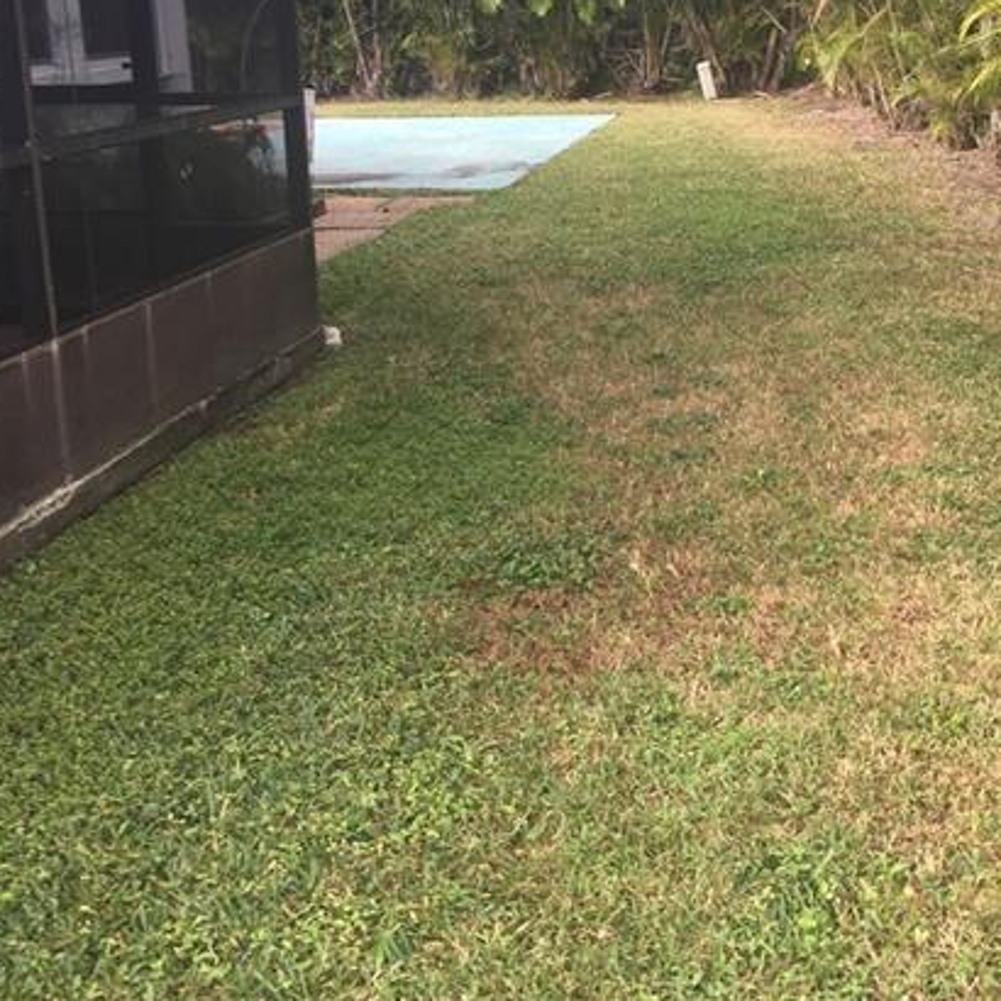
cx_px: 686
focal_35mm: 48
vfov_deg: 35.2
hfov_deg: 34.9
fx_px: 1570
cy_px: 383
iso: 25
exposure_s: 1/218
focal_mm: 4.15
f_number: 2.2
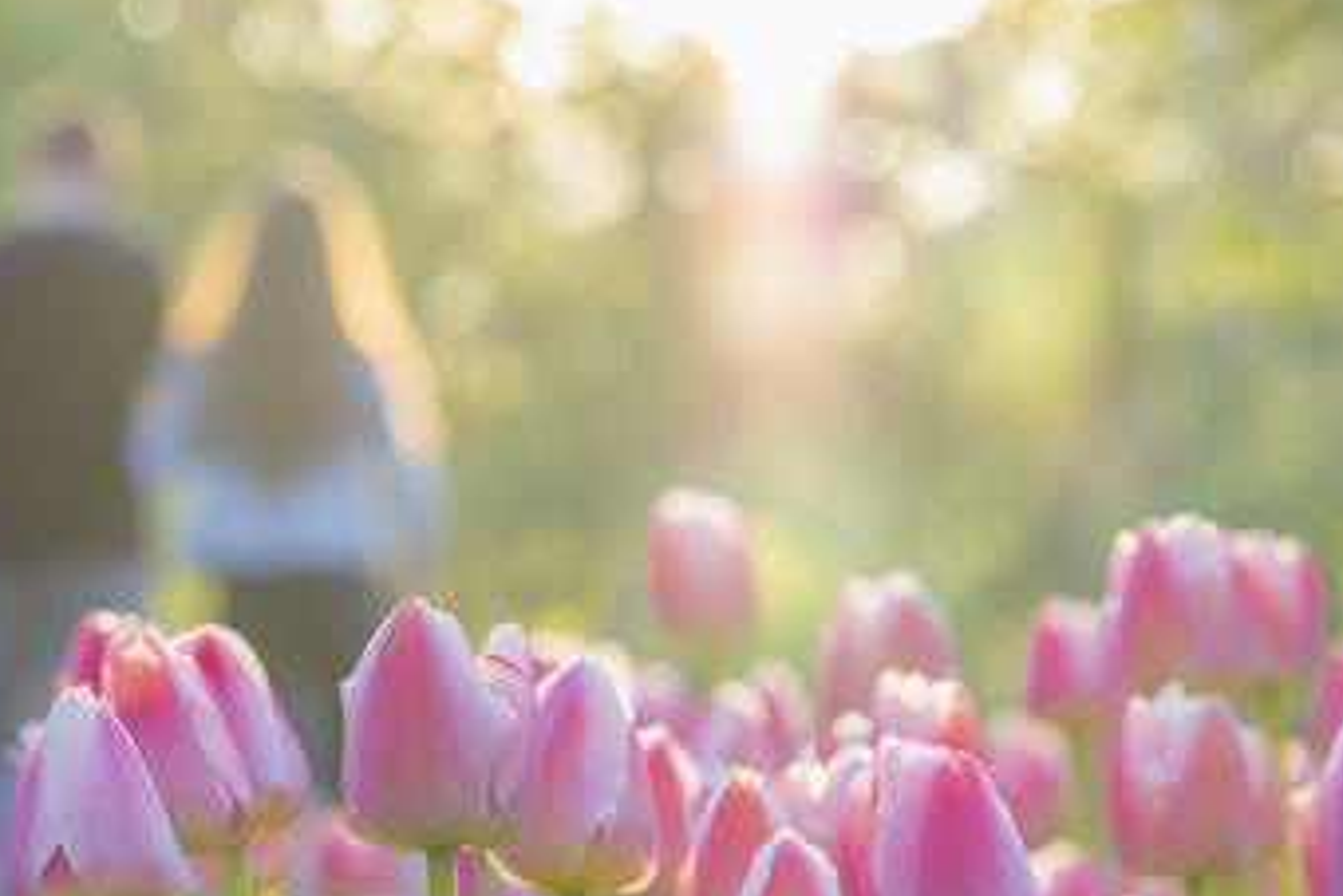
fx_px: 6755
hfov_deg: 11.3
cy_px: 914
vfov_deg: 7.6
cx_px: 434
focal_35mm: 181
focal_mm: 85
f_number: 4
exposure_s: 1/250
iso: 320
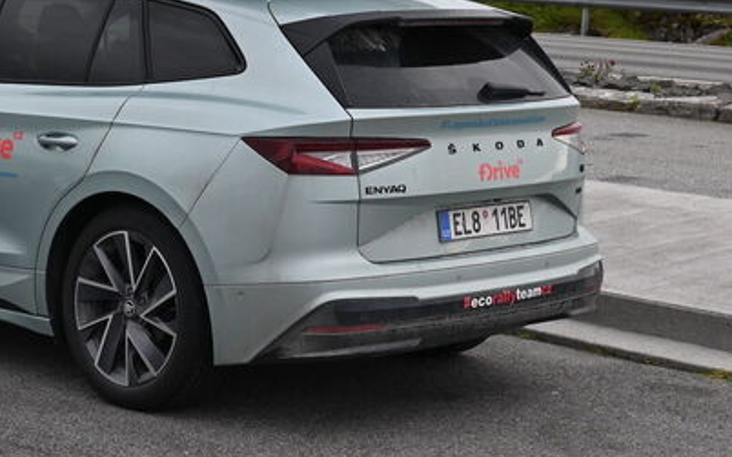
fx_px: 1931
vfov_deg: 13.5
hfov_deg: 21.4
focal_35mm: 97
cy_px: 140
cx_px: 229
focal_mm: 26.5
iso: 200
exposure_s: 1/250
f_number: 5.6
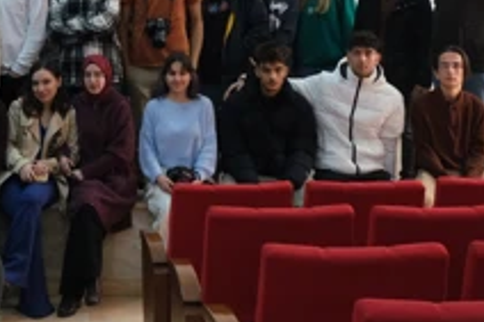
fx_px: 1397
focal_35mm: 104
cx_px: 48
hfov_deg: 19.3
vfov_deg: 13.0
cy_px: -1
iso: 1600
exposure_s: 1/60
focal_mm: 33.3
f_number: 5.6
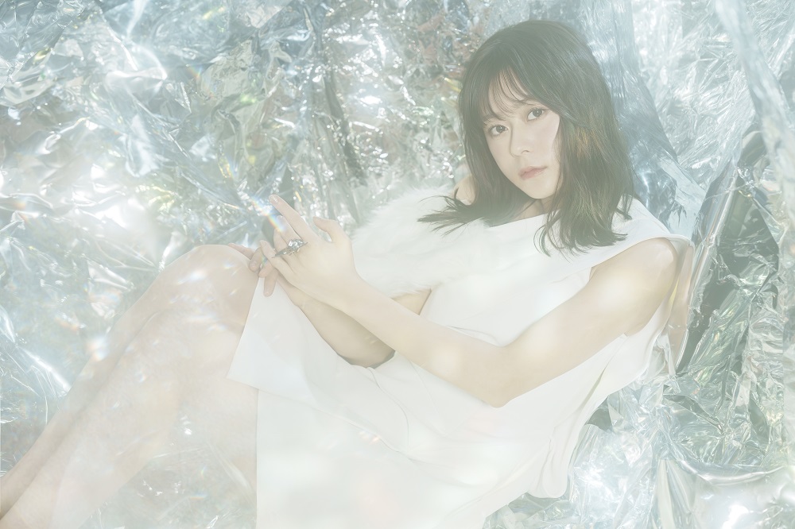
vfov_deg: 16.1
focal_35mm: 85
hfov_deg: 23.9
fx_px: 1876
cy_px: 264
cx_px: 398
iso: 800
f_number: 3.2
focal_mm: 85
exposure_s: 1/125
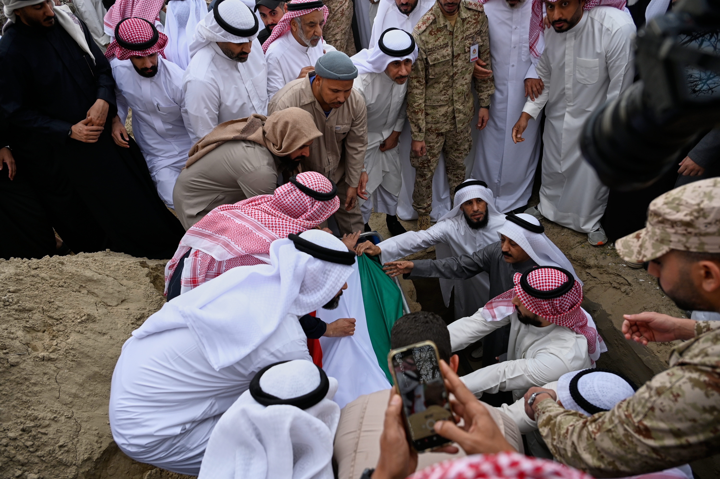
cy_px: 240
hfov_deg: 73.8
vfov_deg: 53.1
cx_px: 360
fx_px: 480
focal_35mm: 24
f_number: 4
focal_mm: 24
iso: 500
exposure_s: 1/500
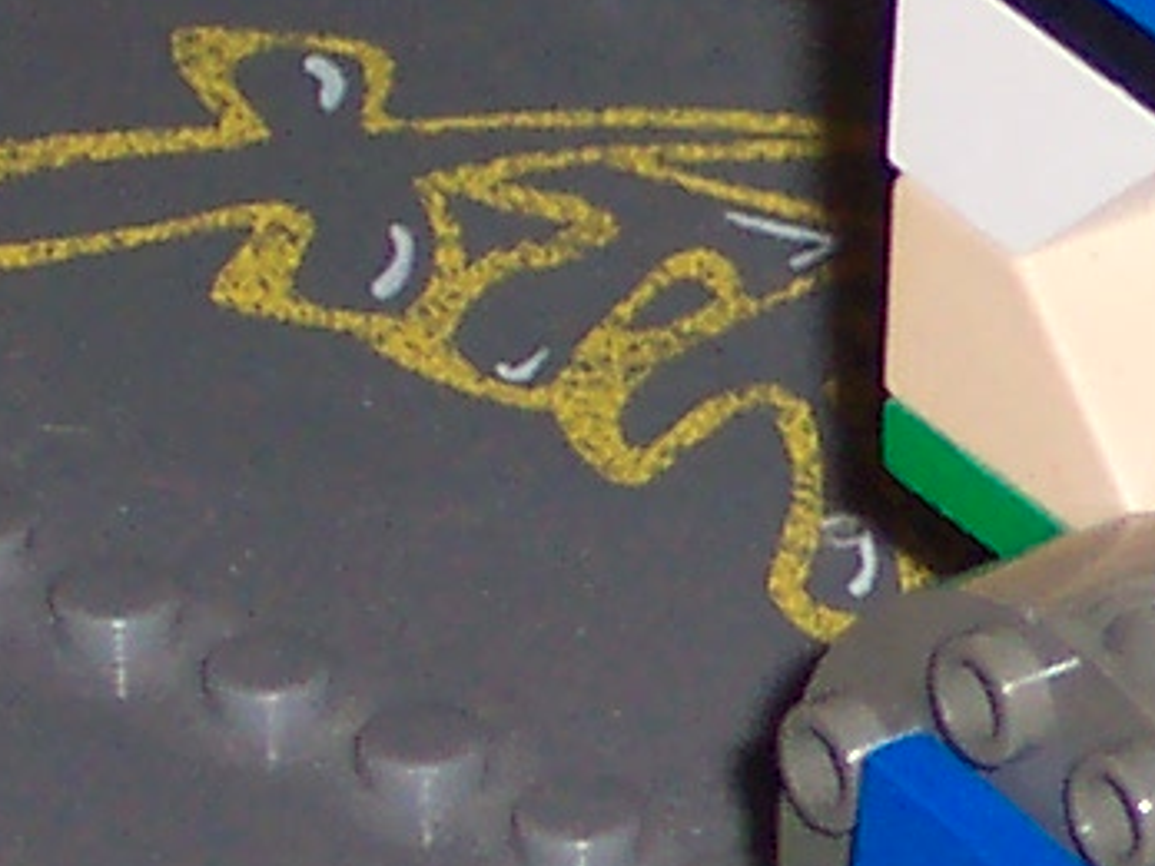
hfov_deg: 3.3
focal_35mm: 602
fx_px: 20086
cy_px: 730
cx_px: 2559
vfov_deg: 2.5
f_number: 4.8
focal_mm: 21.3
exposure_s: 1/90
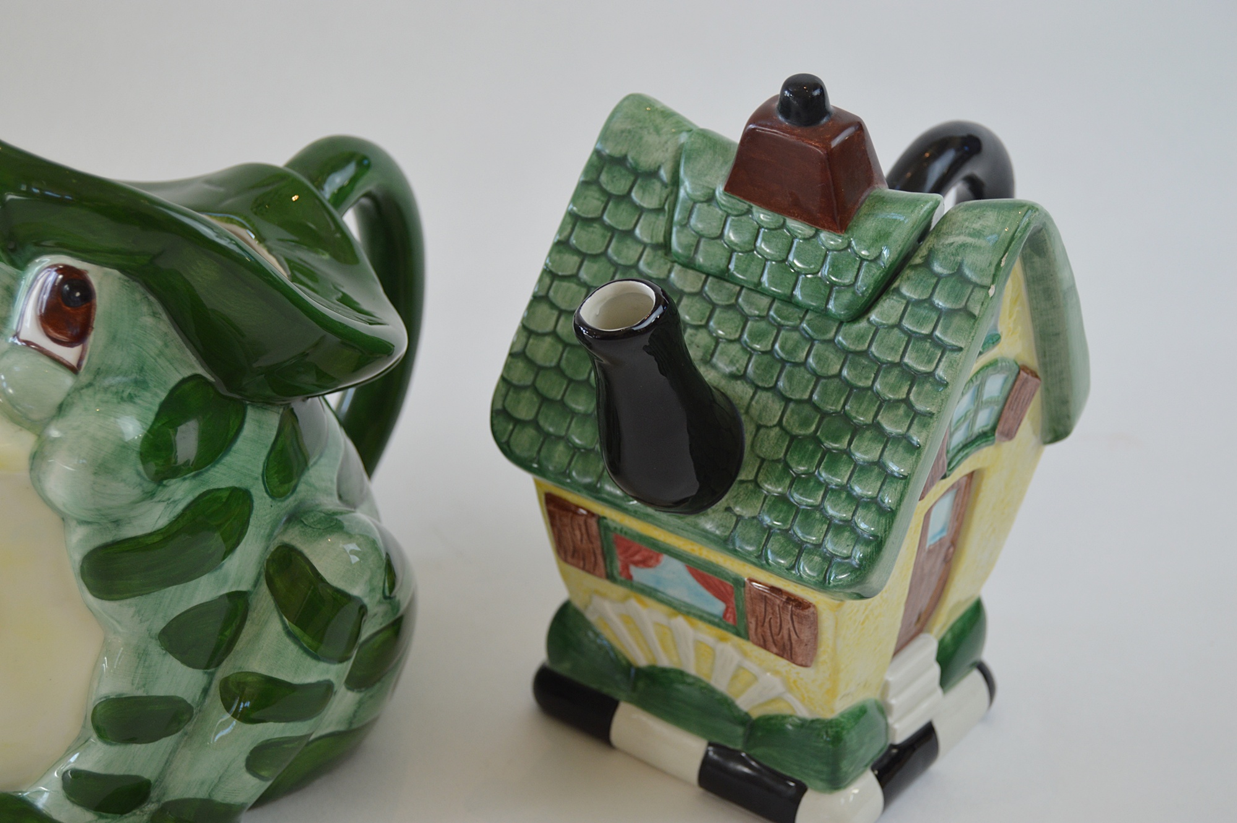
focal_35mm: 69
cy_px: 412
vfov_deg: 19.7
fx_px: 2369
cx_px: 618
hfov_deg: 29.3
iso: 320
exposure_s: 1/125
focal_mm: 46
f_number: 5.6
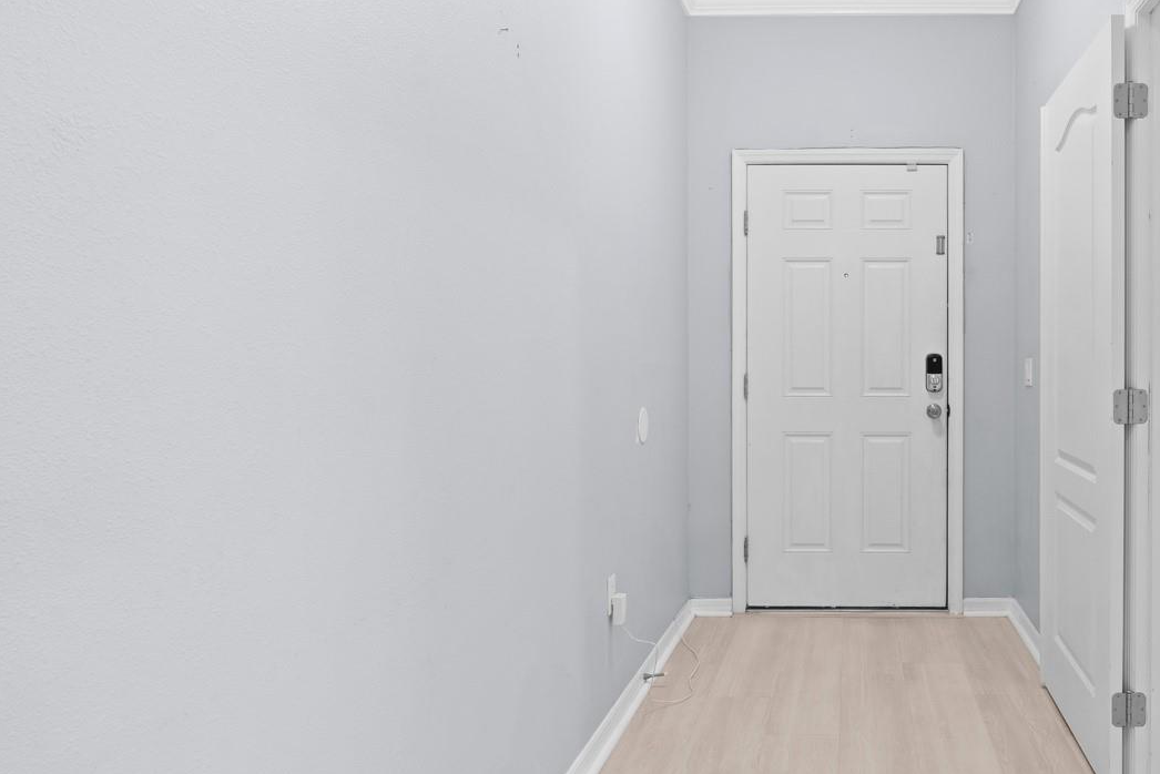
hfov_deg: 65.9
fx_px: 838
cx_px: 842
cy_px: 375
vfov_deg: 49.6
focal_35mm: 26
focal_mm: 17
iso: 200
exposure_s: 2
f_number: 8
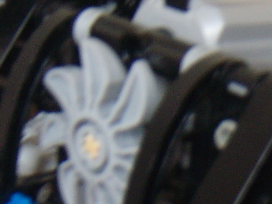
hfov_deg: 15.8
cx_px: 348
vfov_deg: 12.1
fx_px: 935
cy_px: 270
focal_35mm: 119
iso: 100
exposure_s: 1/5.55
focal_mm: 6.4
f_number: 3.5
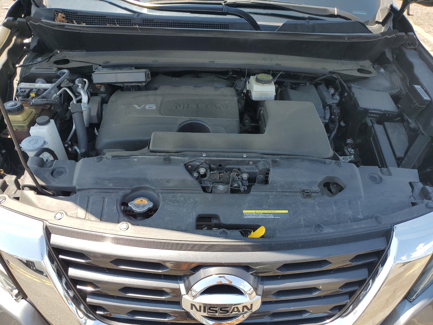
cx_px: 216
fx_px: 325
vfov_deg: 53.1
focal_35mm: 26
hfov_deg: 67.3
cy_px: 162
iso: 50
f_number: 1.5
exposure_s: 1/769
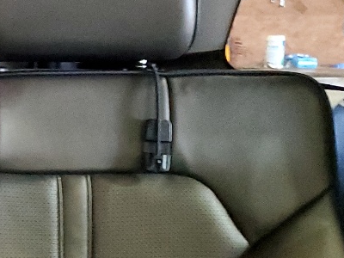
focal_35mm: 104
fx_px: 1034
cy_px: 241
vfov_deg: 14.1
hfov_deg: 16.4
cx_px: -244
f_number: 1.5
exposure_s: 1/15
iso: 785
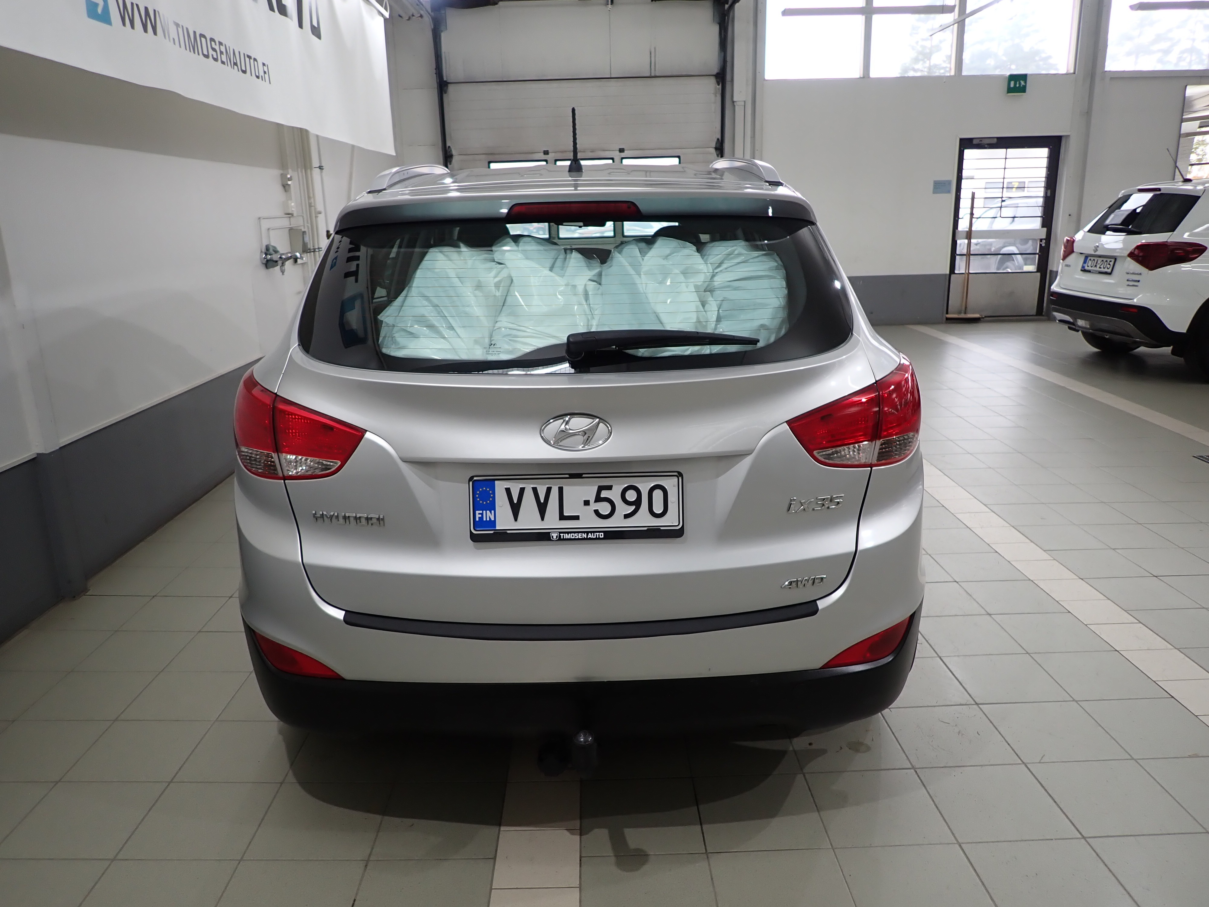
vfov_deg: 54.9
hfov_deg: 69.4
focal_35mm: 25
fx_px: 873
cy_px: 454
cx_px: 604
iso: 100
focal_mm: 4.5
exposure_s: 1/80
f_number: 2
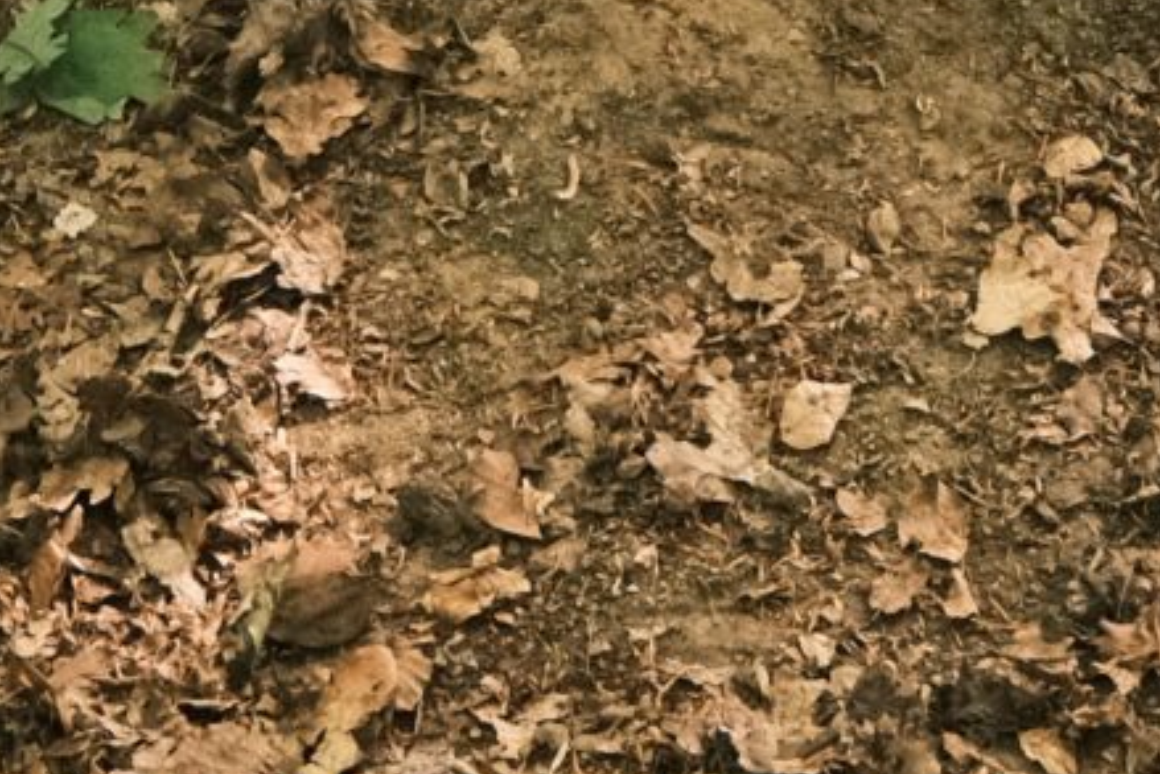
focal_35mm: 268
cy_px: -1285
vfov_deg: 4.9
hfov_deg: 7.7
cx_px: 539
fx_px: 8638
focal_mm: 30.9
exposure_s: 1/200
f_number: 2.8
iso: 1600
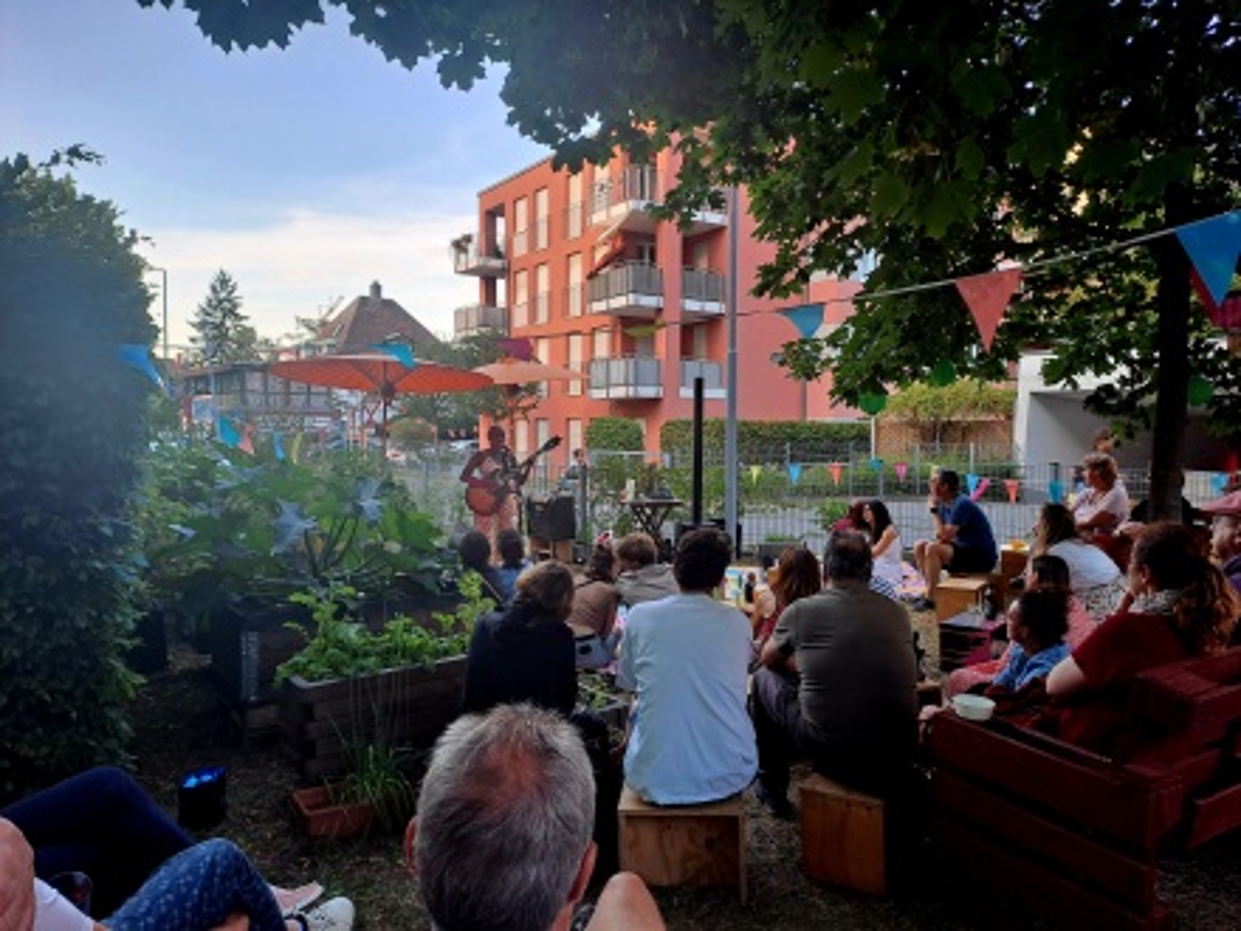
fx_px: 896
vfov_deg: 54.9
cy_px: 466
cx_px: 620
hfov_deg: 69.4
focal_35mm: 25
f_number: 1.8
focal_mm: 4.65
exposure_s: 1/100
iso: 32
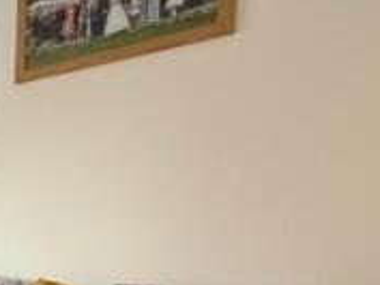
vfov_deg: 30.2
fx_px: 505
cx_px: -143
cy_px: 258
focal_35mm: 46
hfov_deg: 30.2
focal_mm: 2.22
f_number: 2.2
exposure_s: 1/60
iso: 500
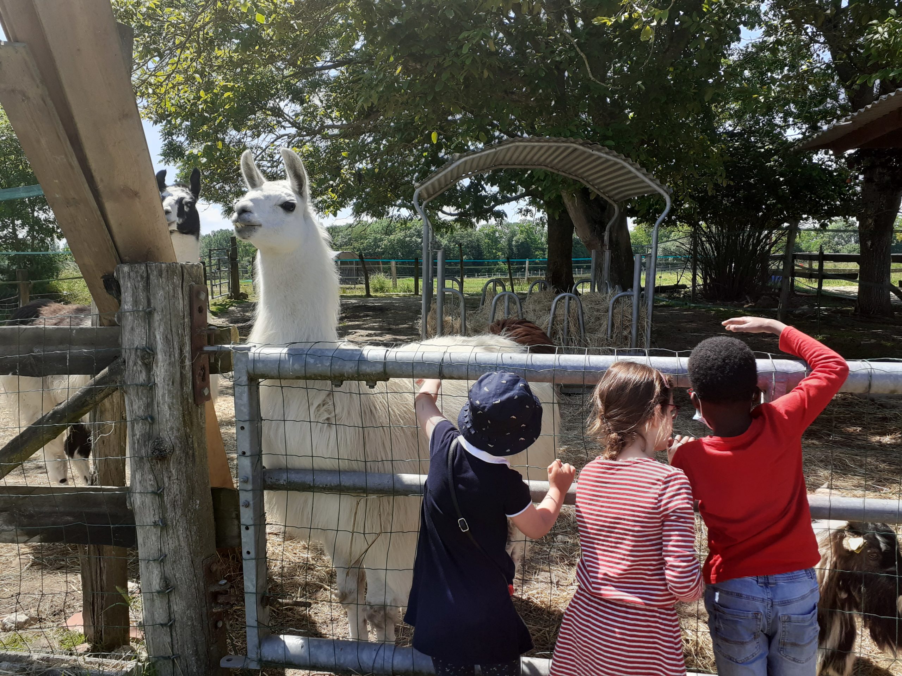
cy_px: 338
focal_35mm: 27
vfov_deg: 51.4
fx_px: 704
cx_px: 451
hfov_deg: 65.3
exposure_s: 1/645
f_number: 1.9
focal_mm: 3.6
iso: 40
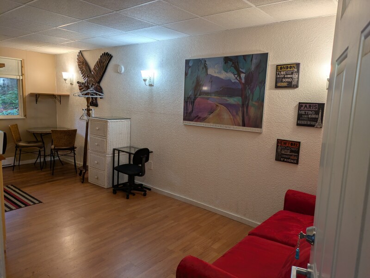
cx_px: 185
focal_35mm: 25
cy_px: 139
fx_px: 267
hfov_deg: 69.4
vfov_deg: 54.9
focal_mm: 5.43
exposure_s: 1/40
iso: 52
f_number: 1.89
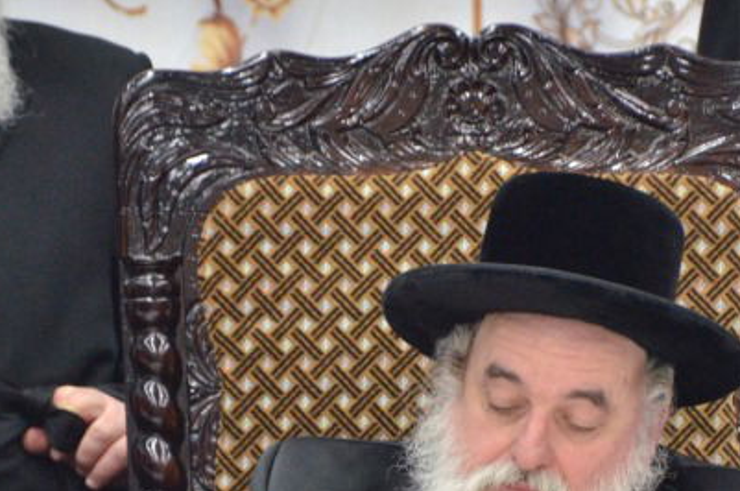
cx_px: 570
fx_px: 23560
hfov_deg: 1.8
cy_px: 417
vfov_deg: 1.2
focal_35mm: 1148
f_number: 5.6
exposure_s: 1/100
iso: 1600
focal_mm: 300
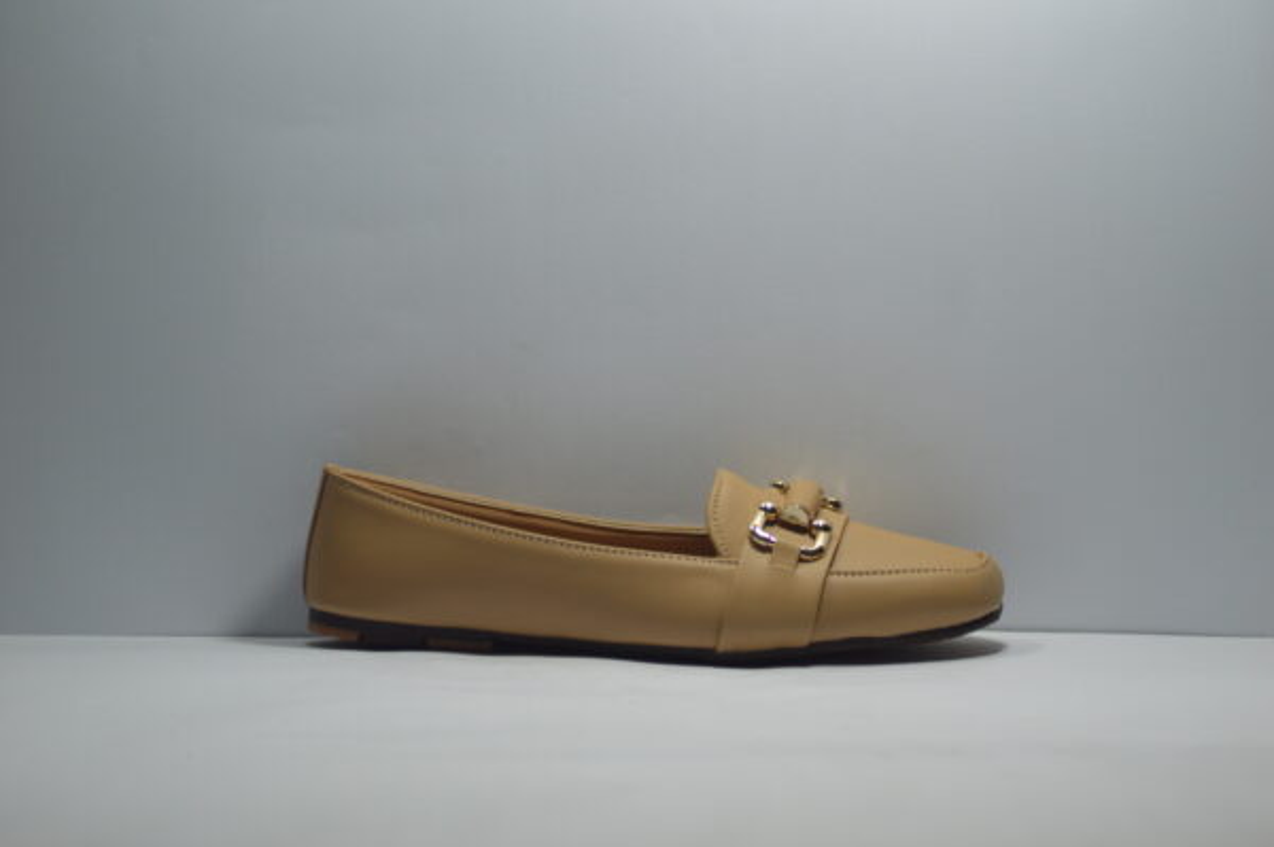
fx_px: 7160
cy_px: 424
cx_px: 637
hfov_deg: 10.2
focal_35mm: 202
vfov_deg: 6.8
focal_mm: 135
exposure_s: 1/200
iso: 400
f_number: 4.2
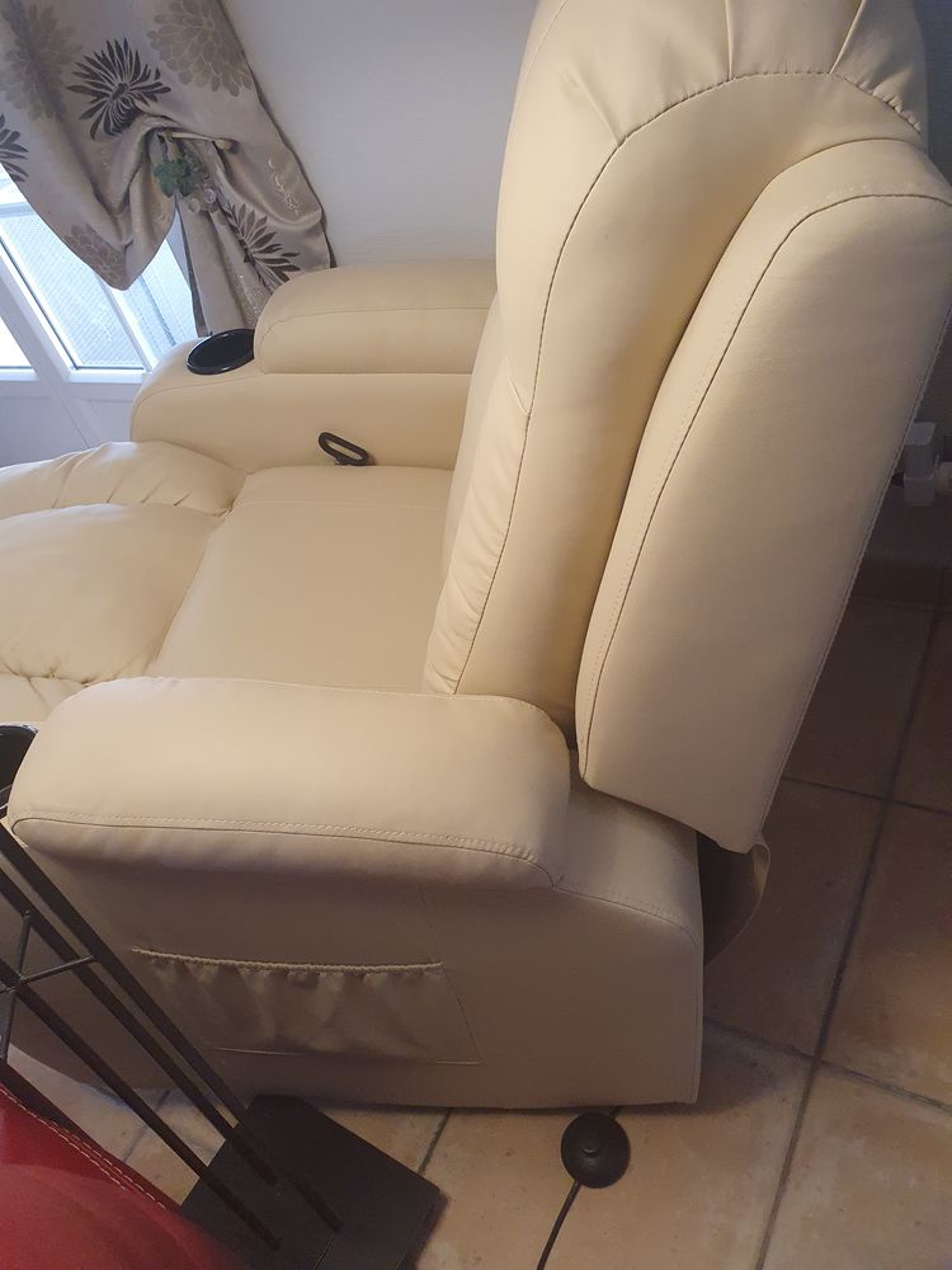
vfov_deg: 67.3
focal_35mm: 26
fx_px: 953
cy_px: 635
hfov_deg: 53.1
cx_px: 476
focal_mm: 4.32
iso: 320
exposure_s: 1/50
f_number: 2.4
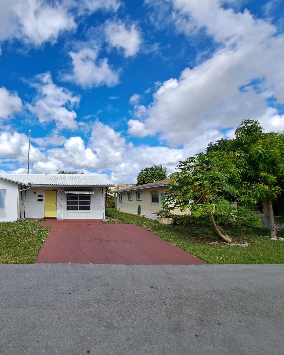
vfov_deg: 89.6
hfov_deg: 70.6
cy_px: 177
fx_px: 179
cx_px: 64
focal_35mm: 17
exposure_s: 1/1445
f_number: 2.2
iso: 50
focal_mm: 1.74
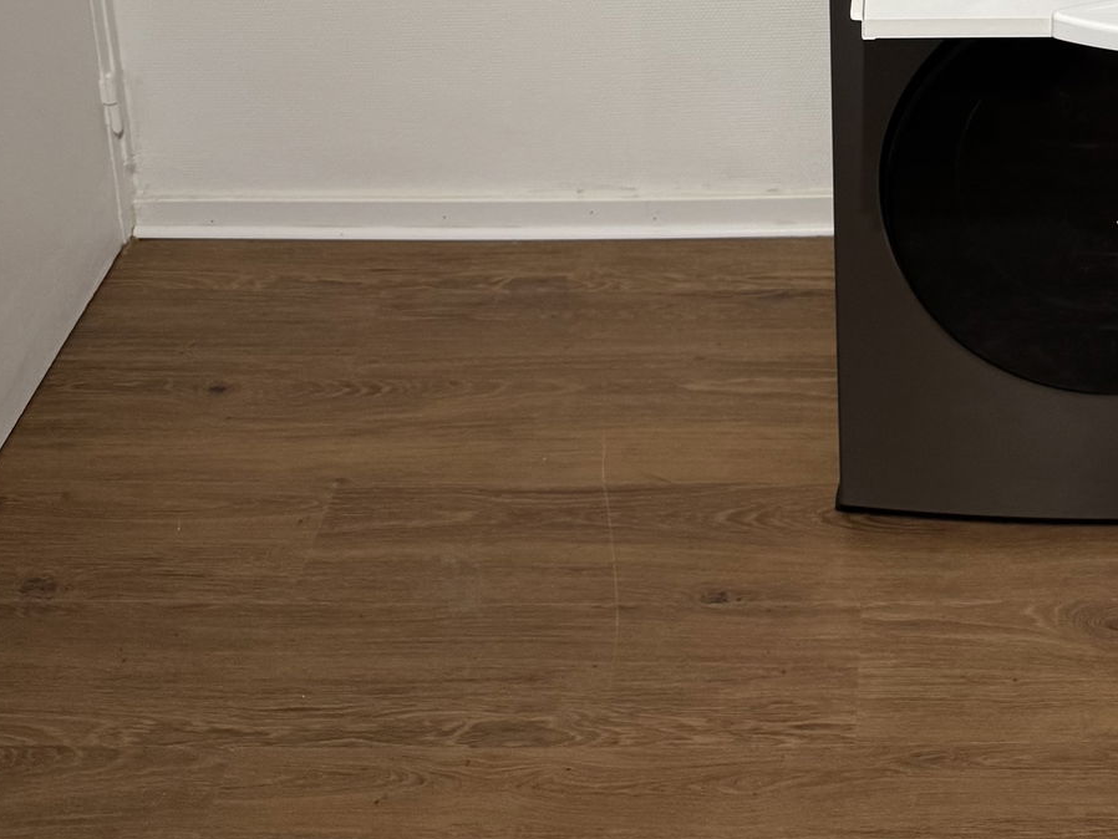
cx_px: 940
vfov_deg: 21.8
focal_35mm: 57
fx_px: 1841
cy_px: -385
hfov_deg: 32.6
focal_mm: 6.76
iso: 250
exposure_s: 1/60
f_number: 1.78
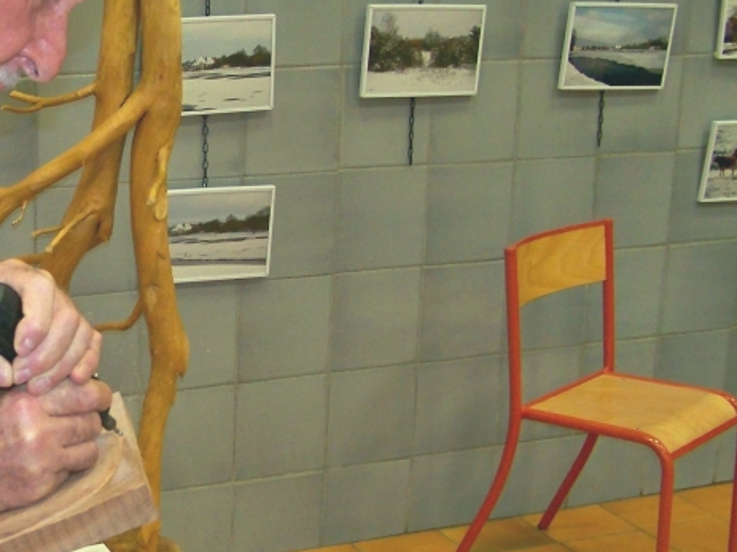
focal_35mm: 73
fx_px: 1554
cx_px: 5
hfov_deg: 25.4
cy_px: 380
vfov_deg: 20.1
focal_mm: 5.85
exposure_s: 1/30
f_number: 2.8
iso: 200
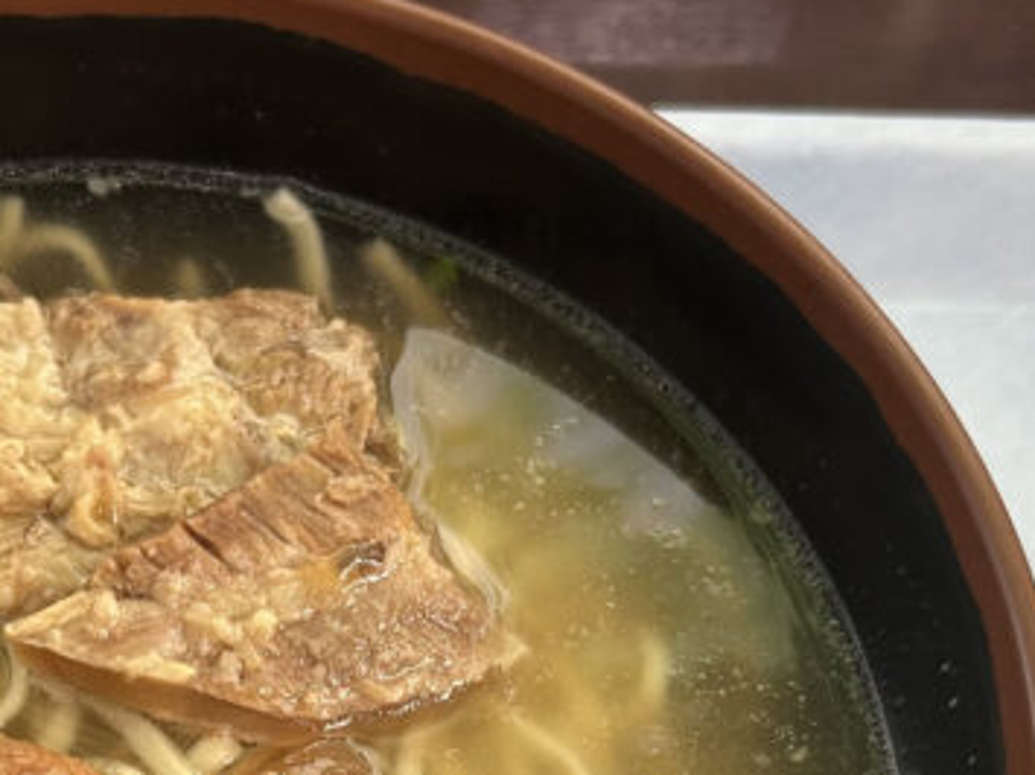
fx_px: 2242
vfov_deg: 18.5
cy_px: 959
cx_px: 350
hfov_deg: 25.9
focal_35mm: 75
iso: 160
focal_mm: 5.7
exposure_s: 1/60
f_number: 1.5
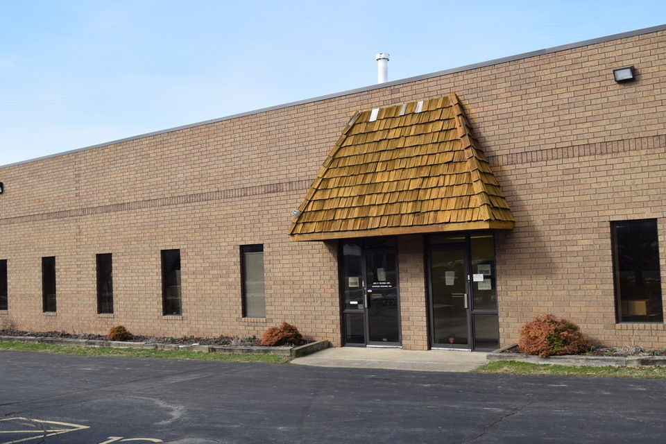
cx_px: 333
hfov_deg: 49.6
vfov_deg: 34.2
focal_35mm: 39
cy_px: 222
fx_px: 721
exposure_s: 1/200
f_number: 9
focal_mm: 26
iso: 100
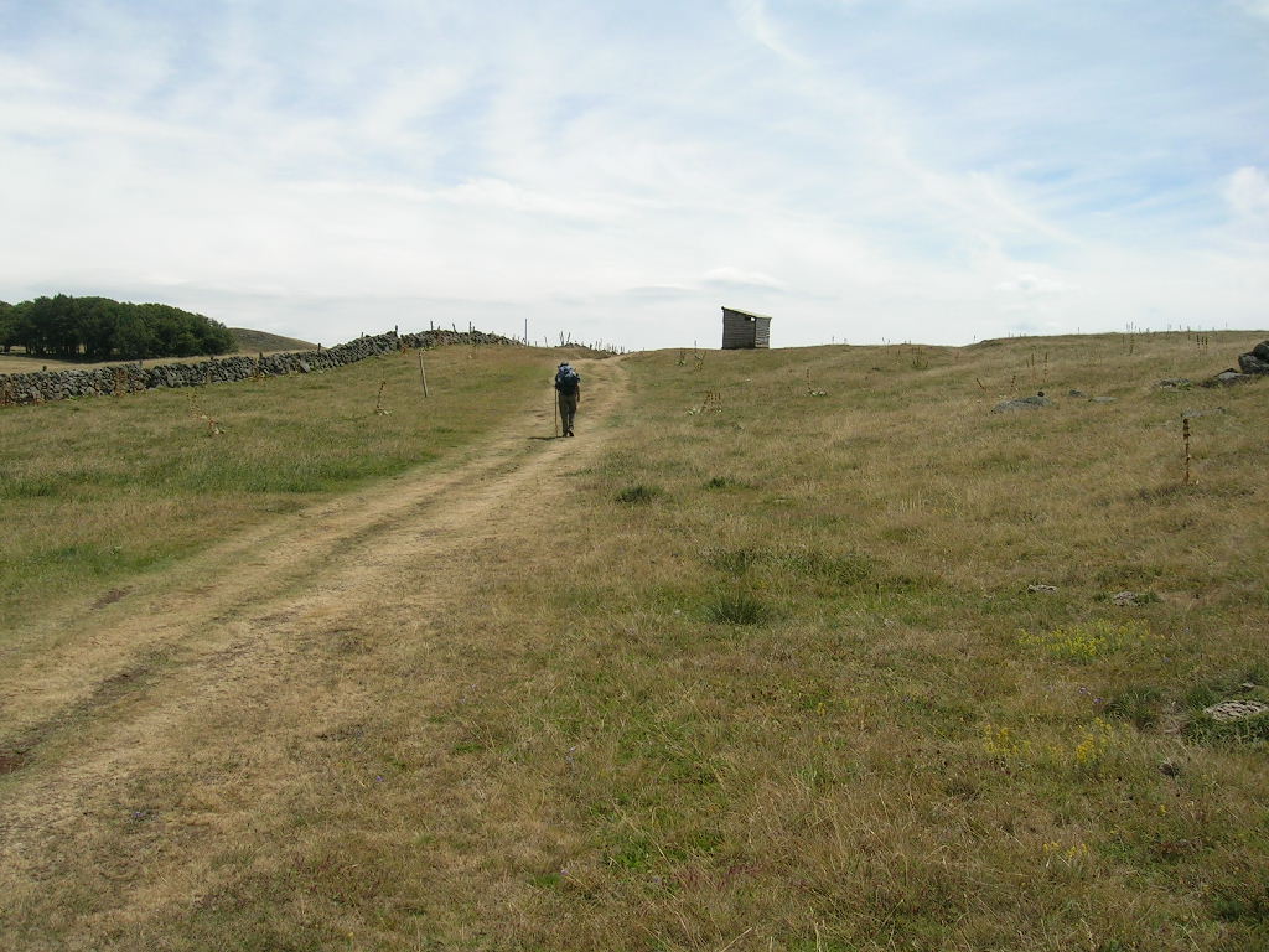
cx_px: 634
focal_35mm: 35
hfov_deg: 52.6
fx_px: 1283
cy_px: 476
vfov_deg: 40.7
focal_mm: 5.4
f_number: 4.8
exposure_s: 1/663
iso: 50
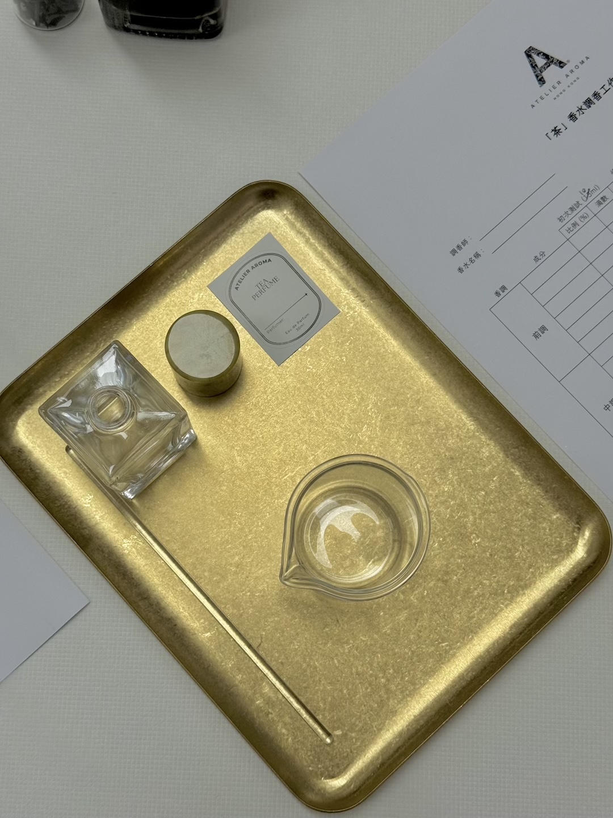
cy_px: 409
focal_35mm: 48
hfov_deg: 30.3
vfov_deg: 39.7
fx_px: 1133
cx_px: 306
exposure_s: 1/271
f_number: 1.78
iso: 64
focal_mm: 6.76
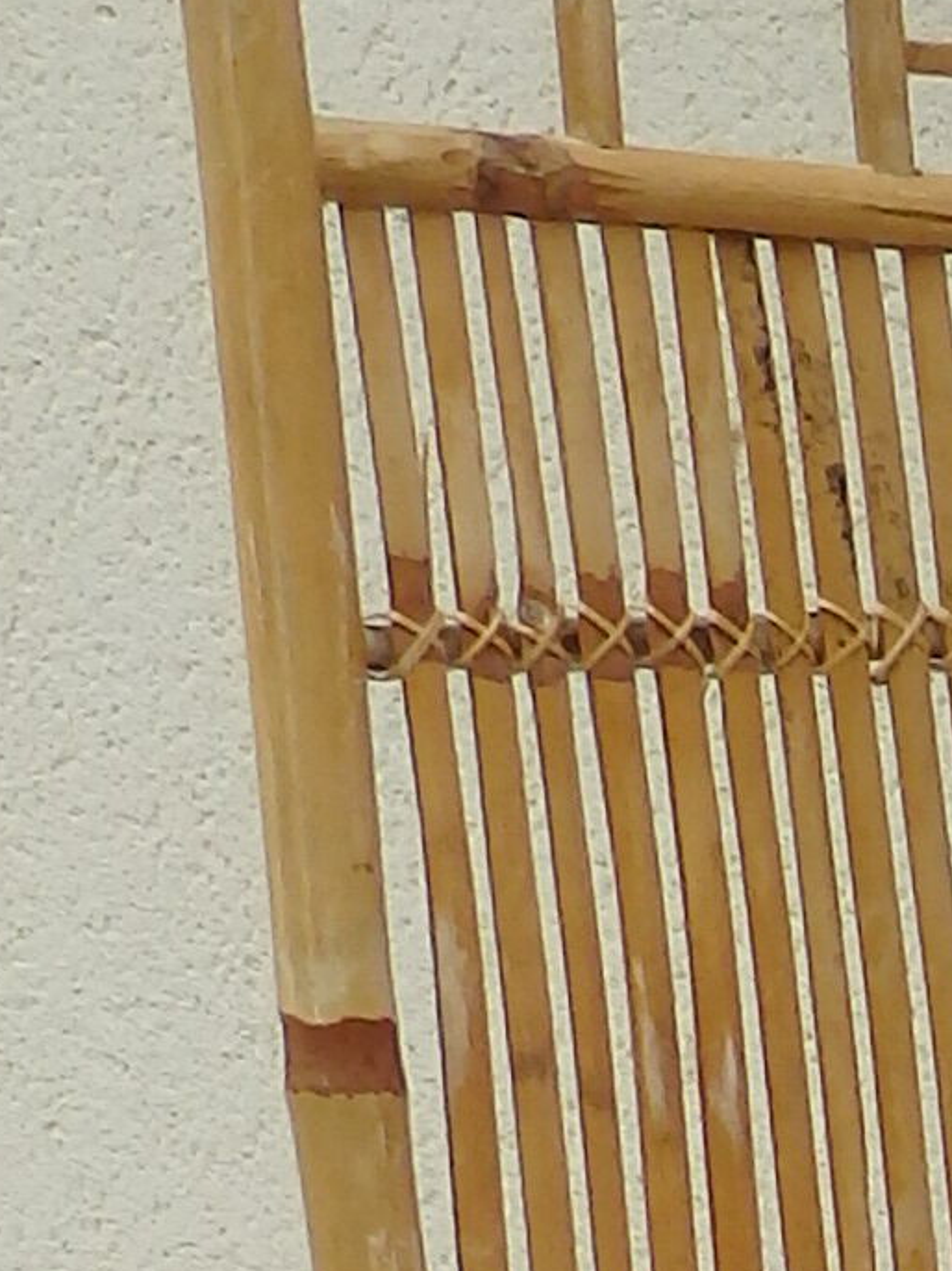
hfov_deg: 8.0
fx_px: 6164
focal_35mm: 168
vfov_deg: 10.7
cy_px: 2557
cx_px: 2493
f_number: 3
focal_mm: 4.5
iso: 125
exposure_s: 1/500
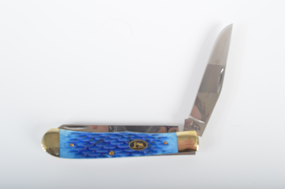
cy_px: 94
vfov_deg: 29.8
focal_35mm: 45
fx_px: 356
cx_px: 142
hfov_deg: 43.6
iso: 100
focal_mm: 30
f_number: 13
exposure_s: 1/200
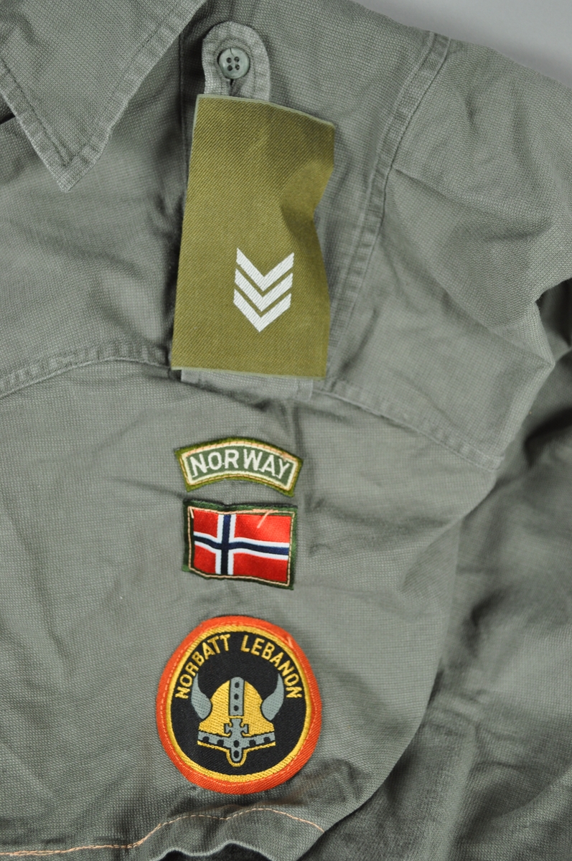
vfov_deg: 41.2
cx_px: 286
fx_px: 1147
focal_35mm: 48
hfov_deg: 28.0
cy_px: 430
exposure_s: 1/125
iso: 400
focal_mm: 32
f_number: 5.6
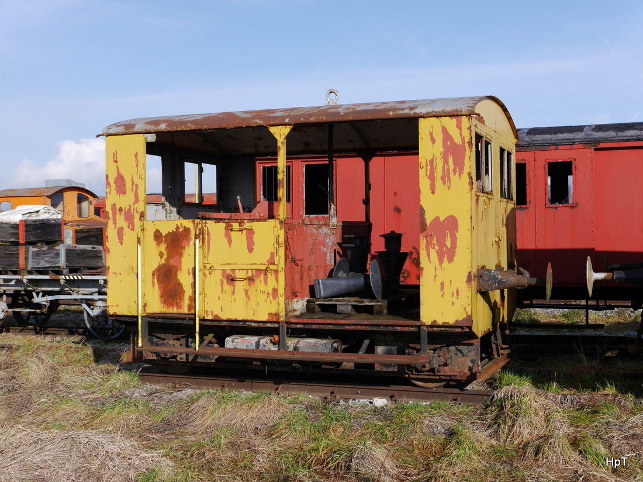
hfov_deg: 39.7
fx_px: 892
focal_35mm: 48
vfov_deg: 30.3
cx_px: 322
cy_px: 241
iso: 160
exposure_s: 1/400
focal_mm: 24
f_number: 8
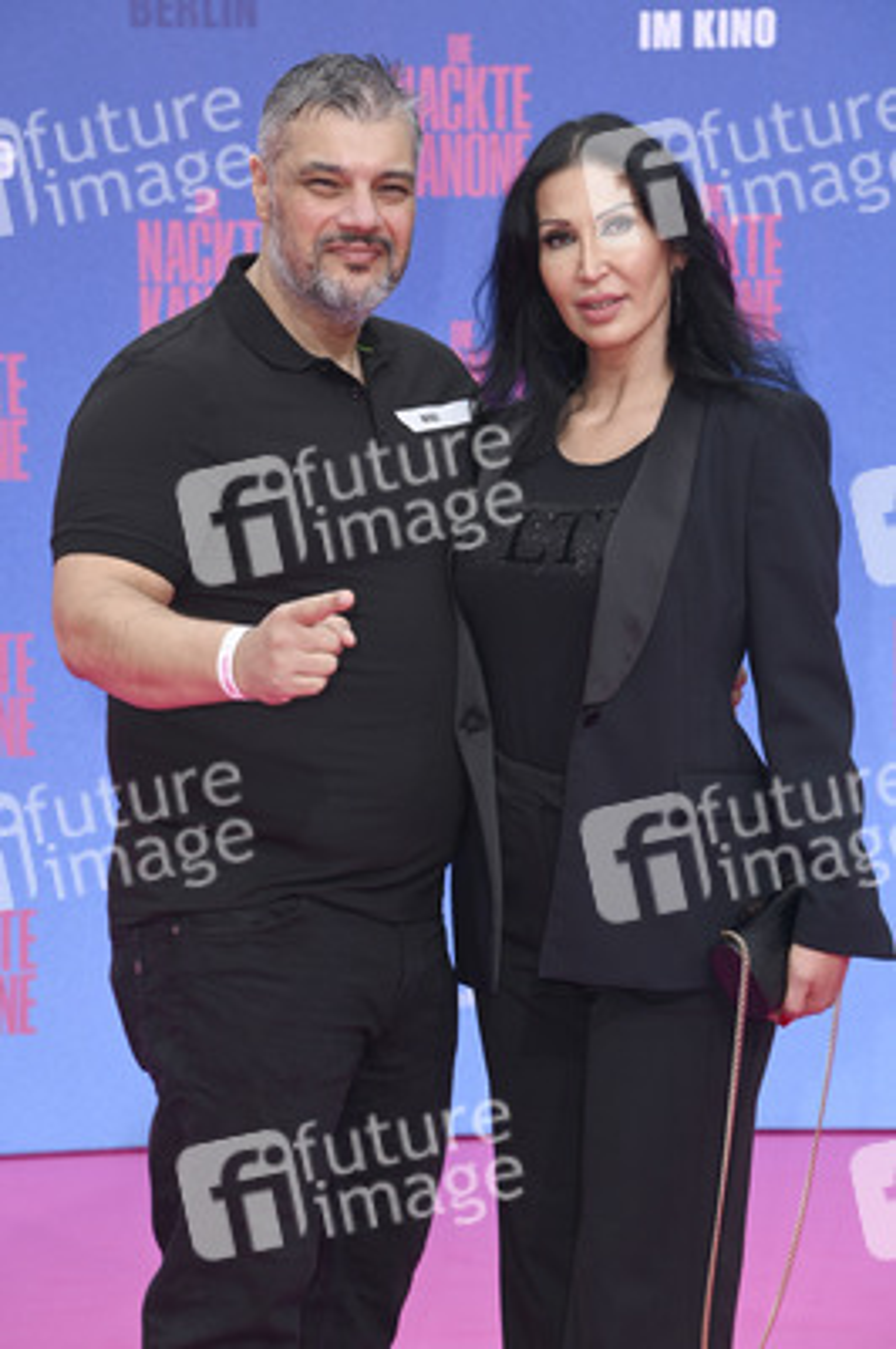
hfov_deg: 11.8
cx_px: 448
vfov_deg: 17.7
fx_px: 4338
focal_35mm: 116
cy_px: 674
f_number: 7.1
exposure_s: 1/250
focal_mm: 116
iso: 250
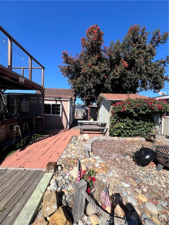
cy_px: 112
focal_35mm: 13
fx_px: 85
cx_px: 84
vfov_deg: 106.2
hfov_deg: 89.9
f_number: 1.8
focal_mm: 1.57
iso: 32
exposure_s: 1/1553
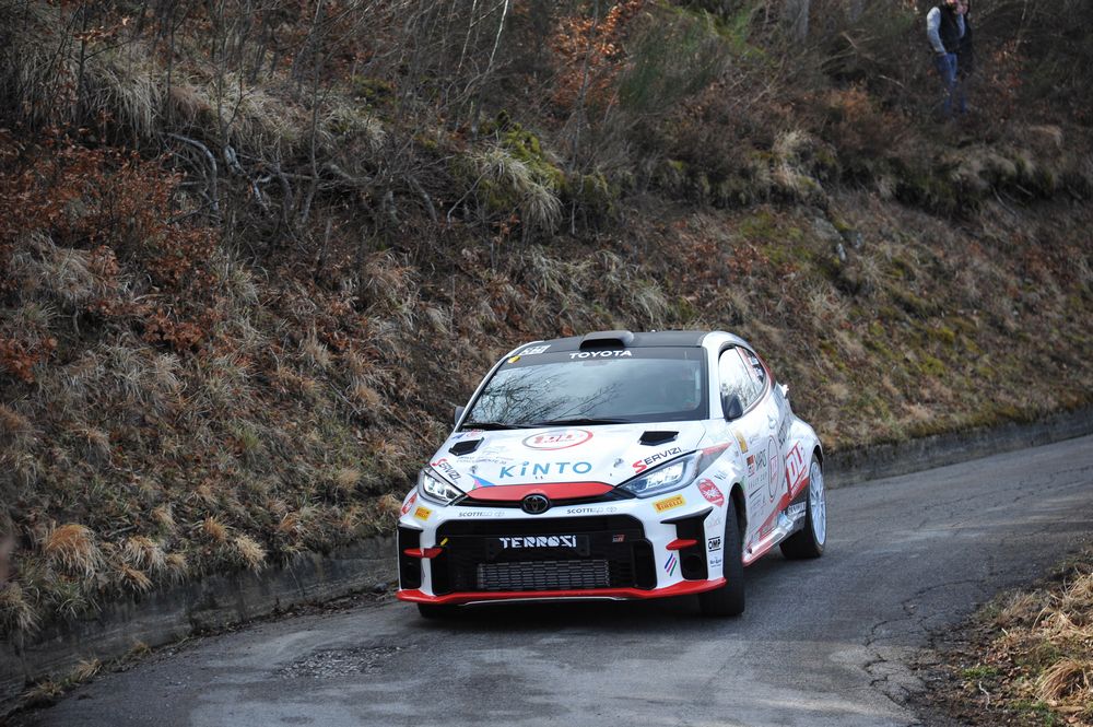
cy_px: 364
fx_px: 3034
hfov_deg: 20.4
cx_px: 546
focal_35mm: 100
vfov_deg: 13.7
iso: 640
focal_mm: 100
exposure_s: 1/1000
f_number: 4
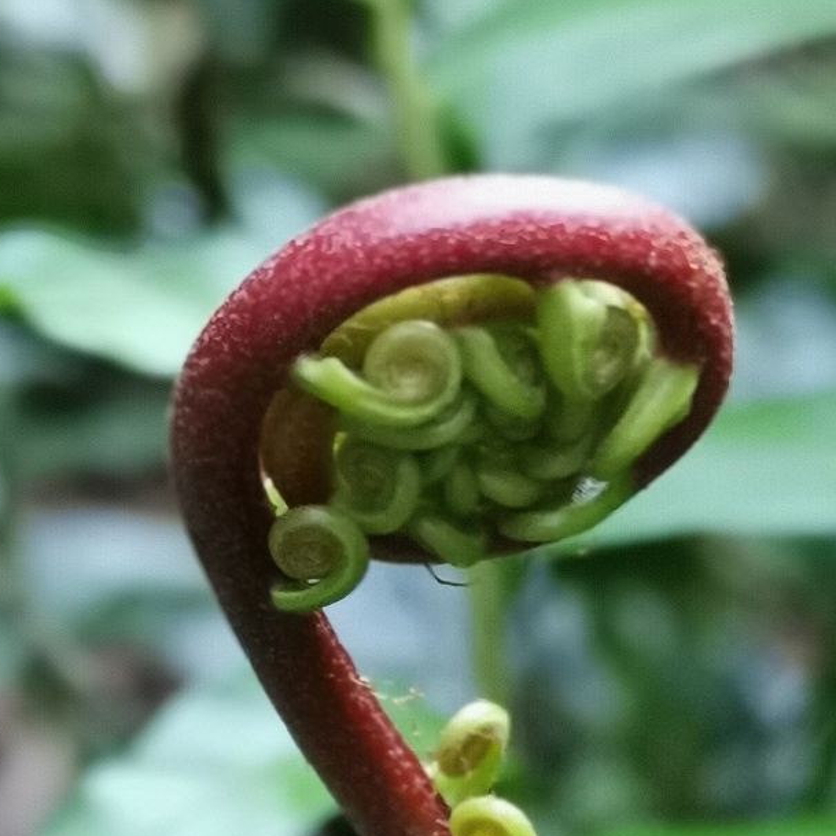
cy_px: 733
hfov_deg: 12.4
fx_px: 3853
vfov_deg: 12.3
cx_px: 509
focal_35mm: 141
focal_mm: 5.58
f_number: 0.95
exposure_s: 1/60
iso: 250
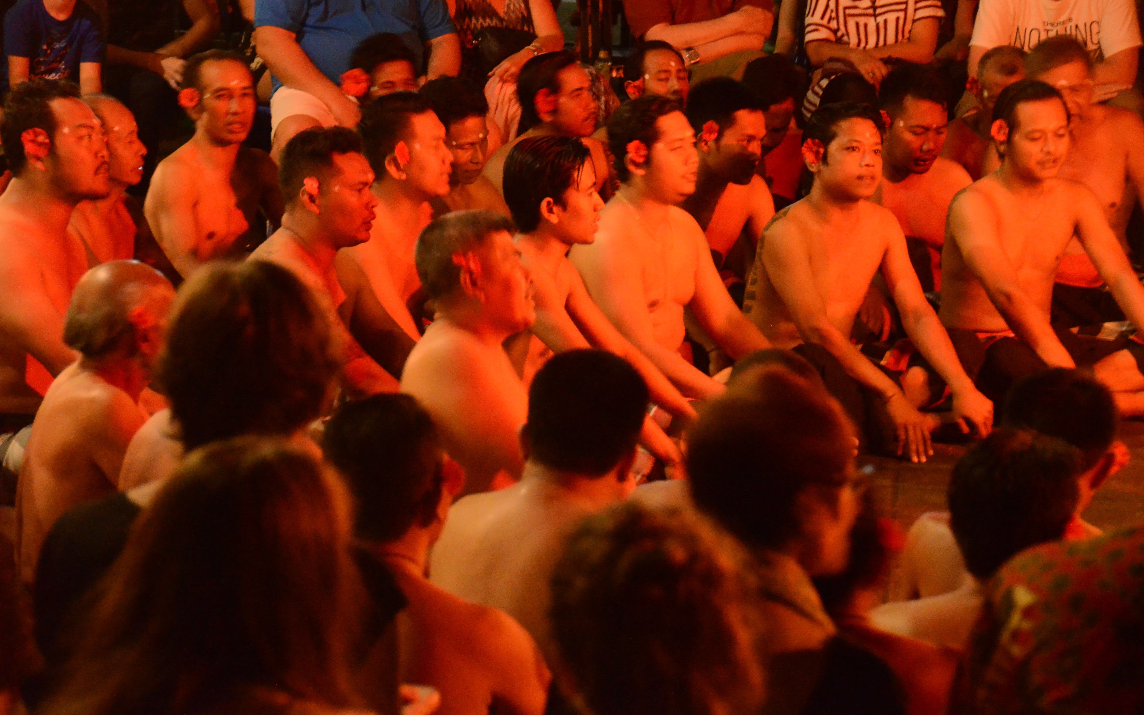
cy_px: 339
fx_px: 3928
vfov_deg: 10.4
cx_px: 575
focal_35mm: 126
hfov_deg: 16.6
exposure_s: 1/8
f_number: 5
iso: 6400
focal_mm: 82
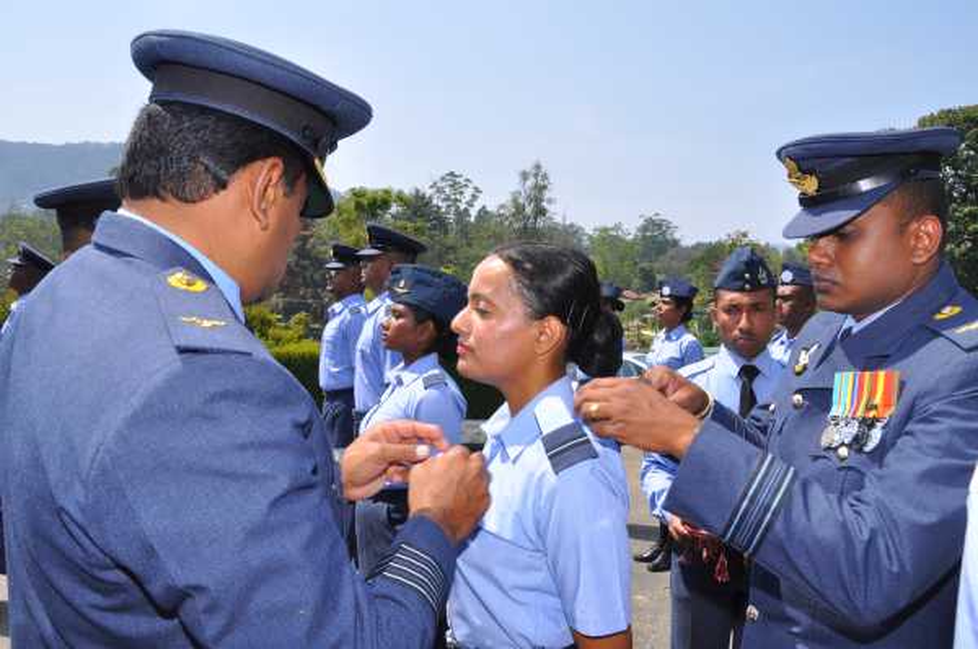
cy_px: 324
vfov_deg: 41.6
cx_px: 489
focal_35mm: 32
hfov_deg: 59.6
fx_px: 854
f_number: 13
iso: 200
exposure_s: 1/160
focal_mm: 21
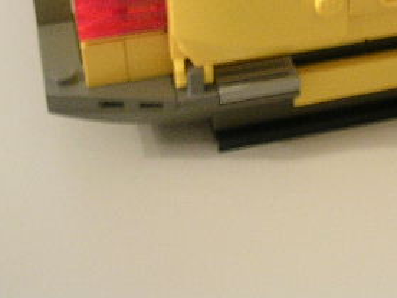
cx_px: 319
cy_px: -35
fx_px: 1009
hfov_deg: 22.0
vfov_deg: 16.3
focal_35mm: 88
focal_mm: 5.8
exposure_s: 1/5.7
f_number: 2.8
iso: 101
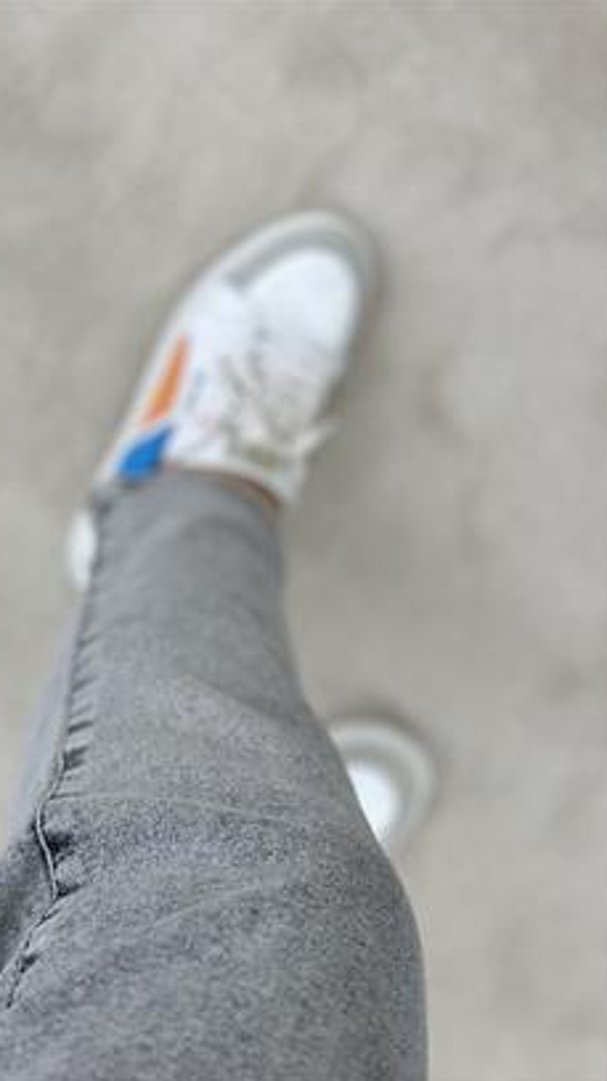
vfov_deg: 39.2
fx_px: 1519
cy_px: 542
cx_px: 207
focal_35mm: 53
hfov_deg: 22.5
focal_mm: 6.86
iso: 80
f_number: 1.78
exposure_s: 1/247
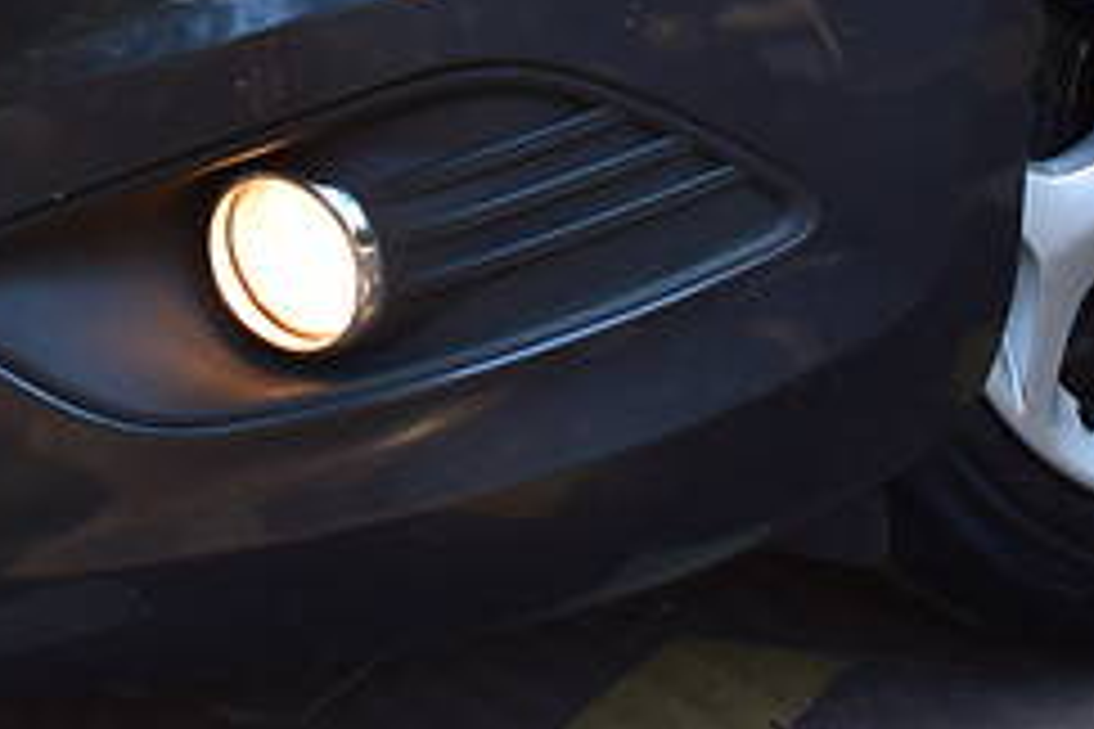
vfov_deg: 14.4
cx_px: 518
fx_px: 2704
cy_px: -331
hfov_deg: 22.9
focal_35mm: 89
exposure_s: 1/80
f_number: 8
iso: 400
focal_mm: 18
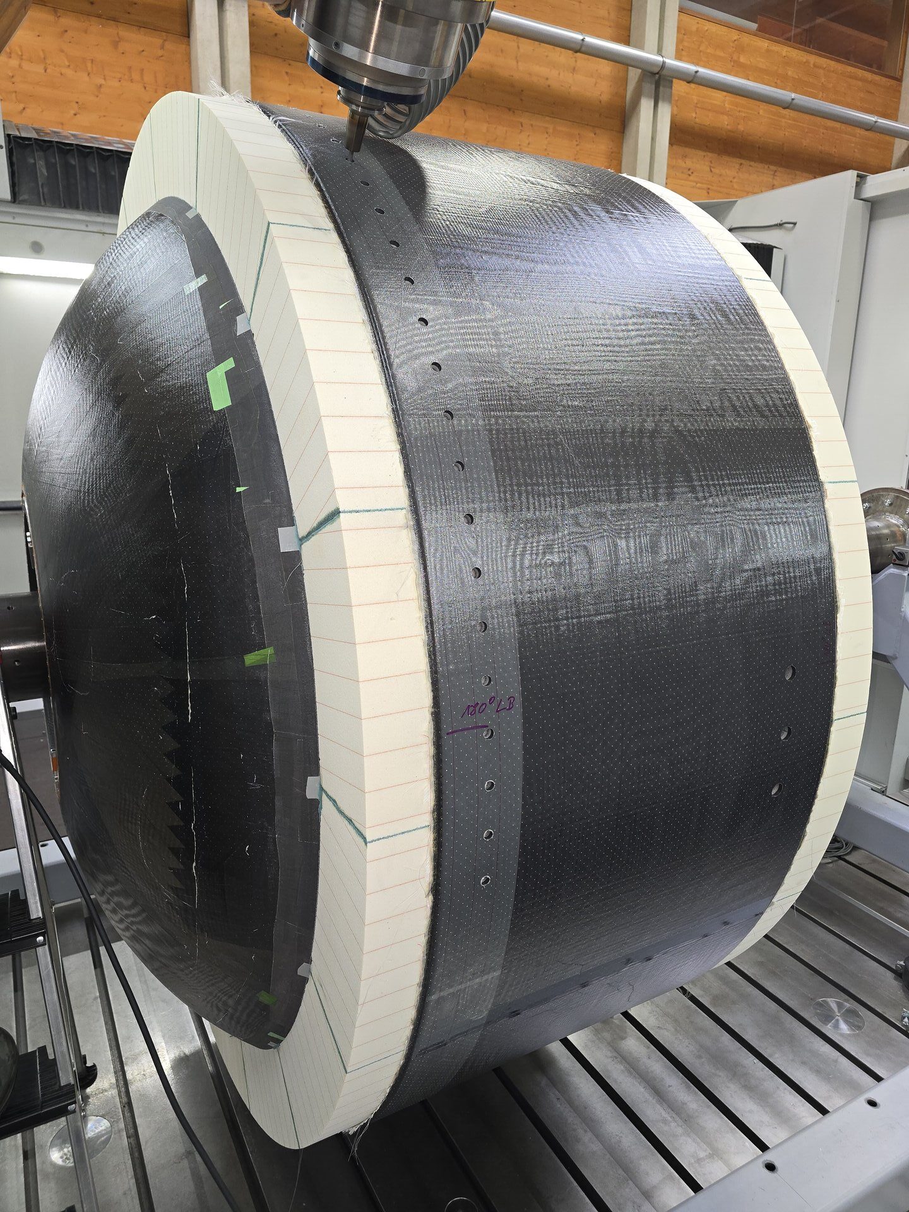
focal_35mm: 23
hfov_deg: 58.9
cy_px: 606
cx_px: 454
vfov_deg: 73.9
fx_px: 805
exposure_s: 1/50
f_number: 1.7
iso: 80
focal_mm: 6.3
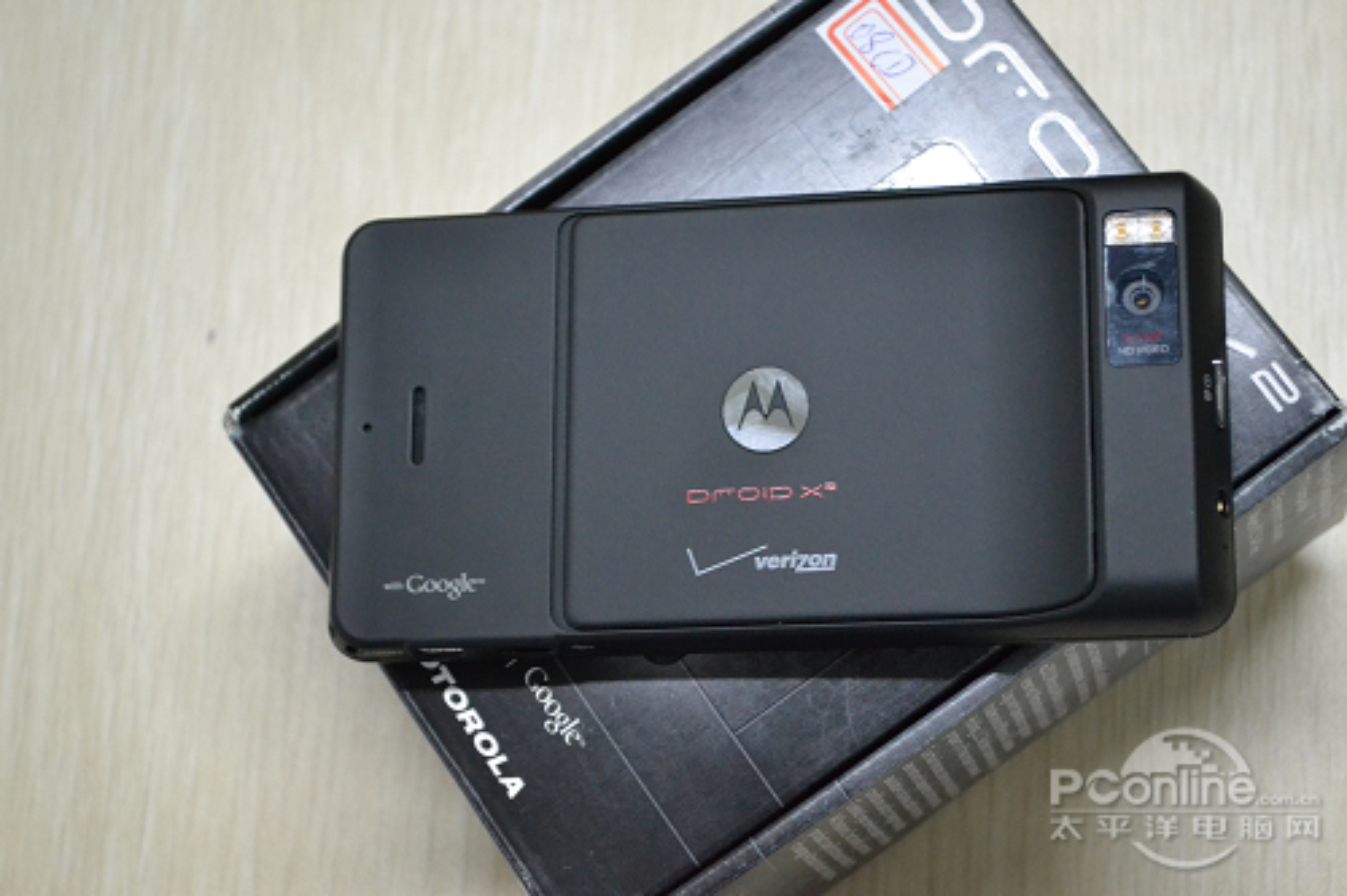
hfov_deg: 24.6
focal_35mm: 82
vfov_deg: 16.5
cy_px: 448
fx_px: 3086
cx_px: 674
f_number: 5.6
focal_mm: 55
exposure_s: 1/30
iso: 3200
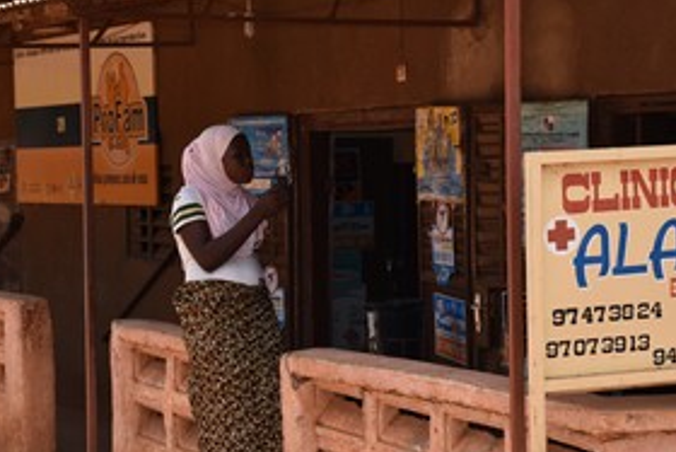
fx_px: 1935
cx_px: 374
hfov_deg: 19.8
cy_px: 236
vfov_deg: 13.3
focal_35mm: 103
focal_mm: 48
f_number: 8
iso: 100
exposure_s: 1/250
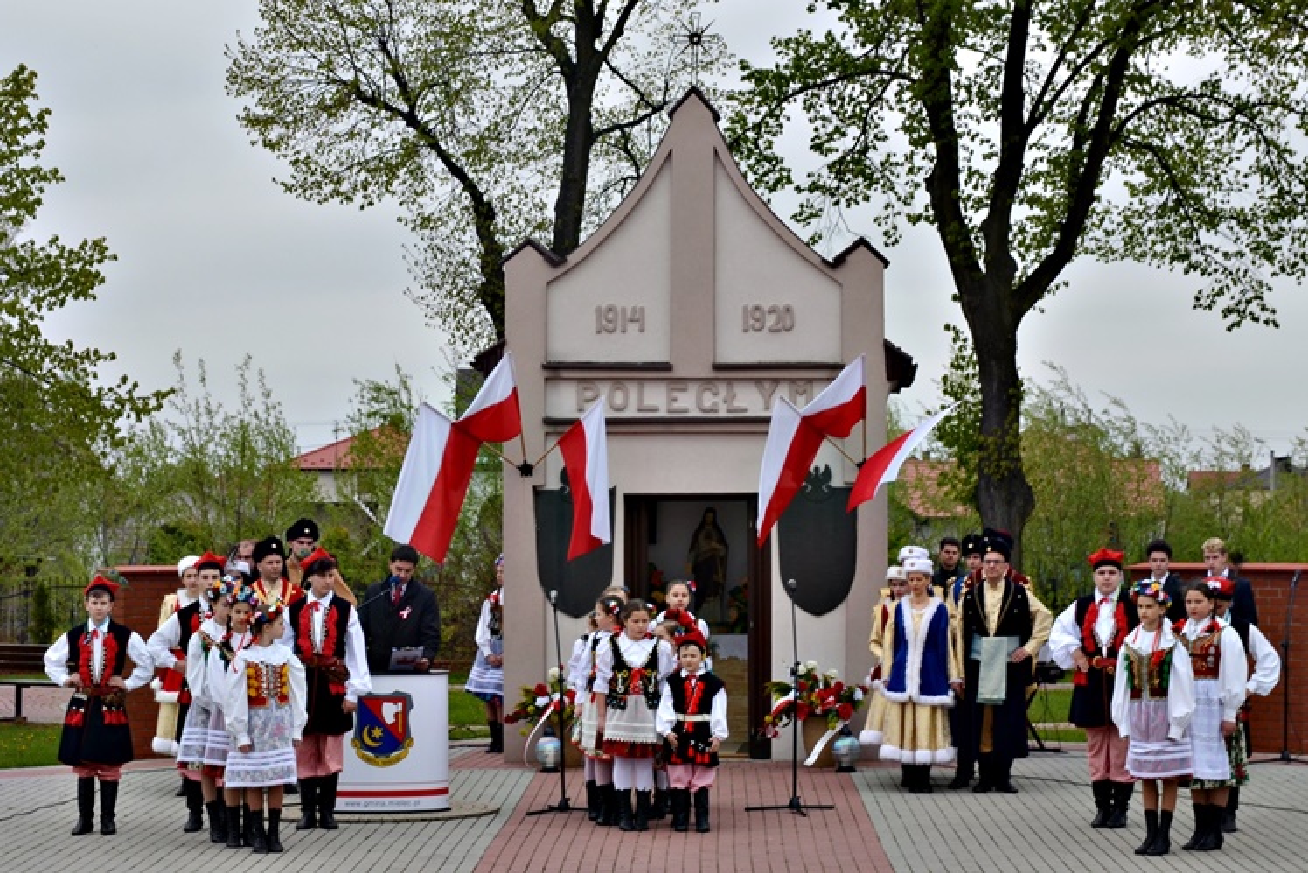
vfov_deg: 18.2
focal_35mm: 75
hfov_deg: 27.0
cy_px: 436
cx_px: 654
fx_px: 2725
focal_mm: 50
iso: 160
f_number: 8
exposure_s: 1/250
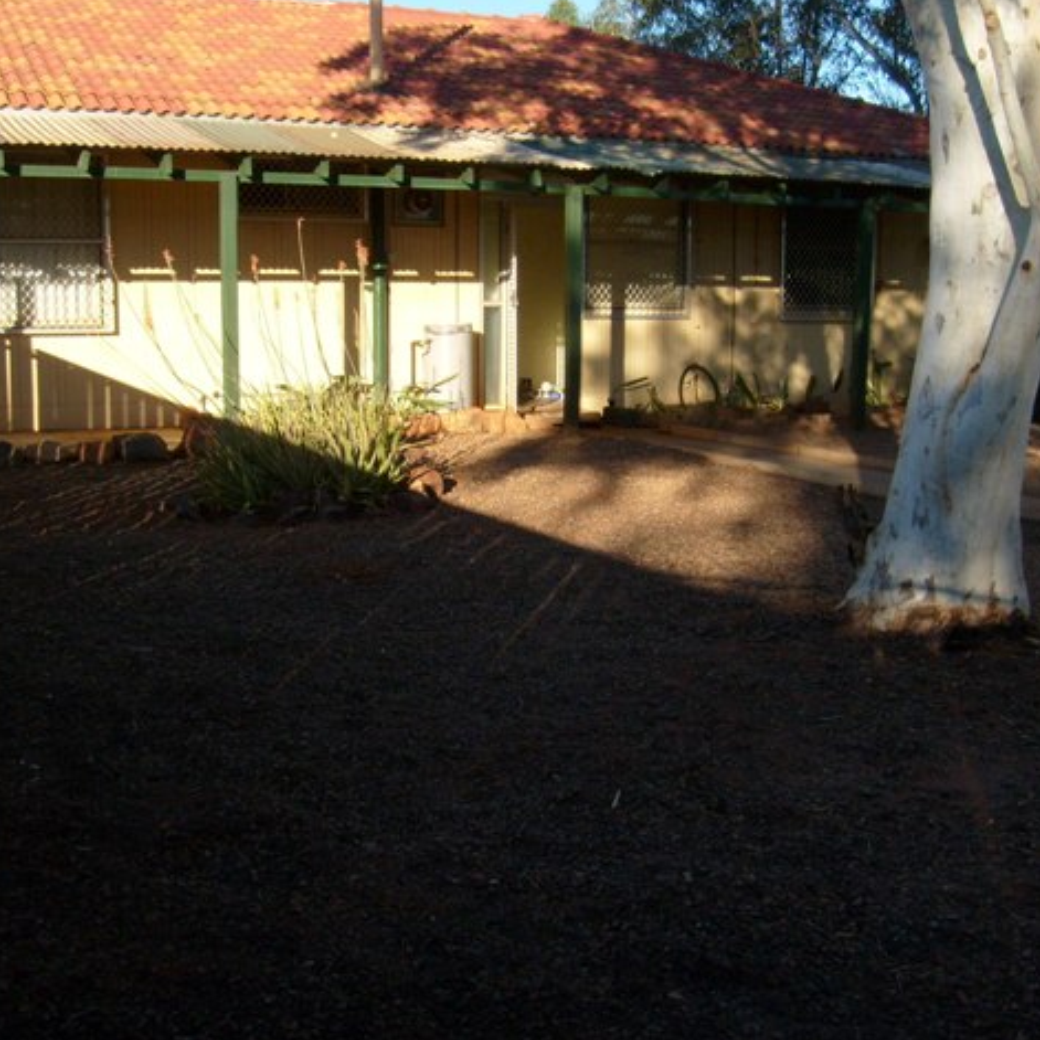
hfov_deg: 40.0
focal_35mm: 42
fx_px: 1428
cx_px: 506
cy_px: 517
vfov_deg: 40.0
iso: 80
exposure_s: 1/180
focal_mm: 5.8
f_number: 7.1
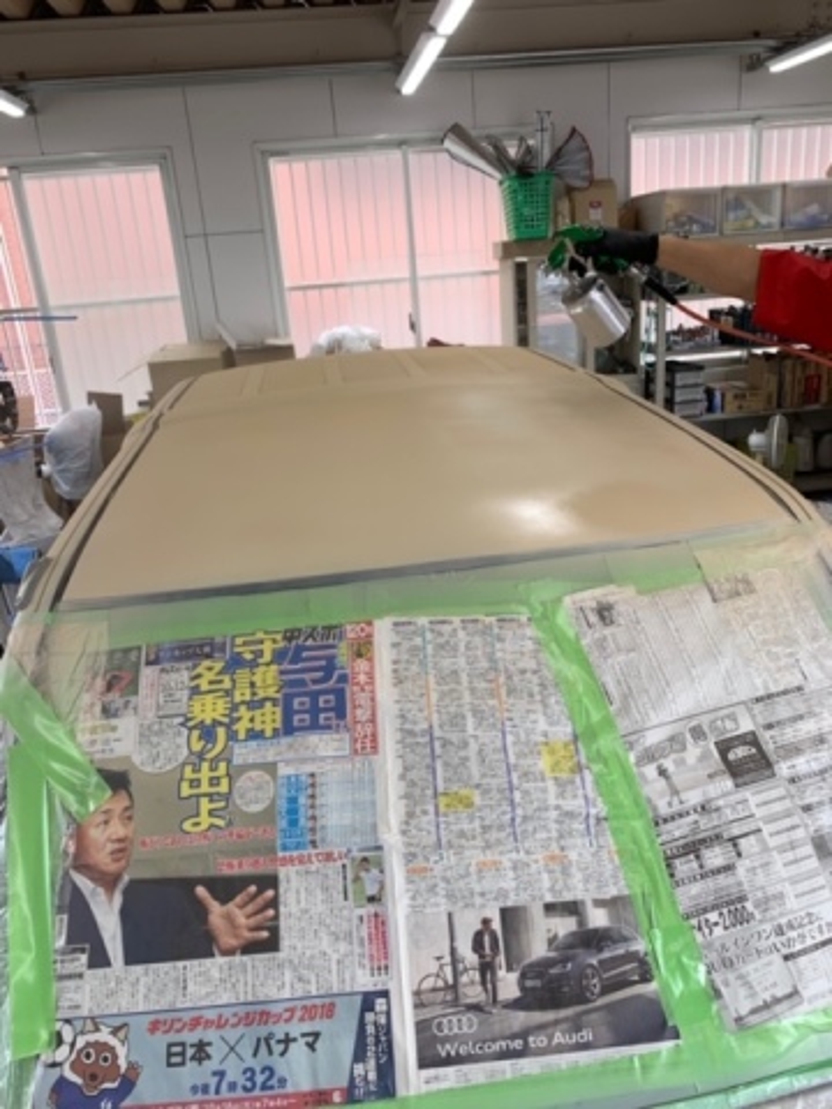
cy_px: 554
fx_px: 833
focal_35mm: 26
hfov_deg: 53.1
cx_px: 416
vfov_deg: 67.3
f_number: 1.8
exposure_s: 1/130
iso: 25
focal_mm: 4.25
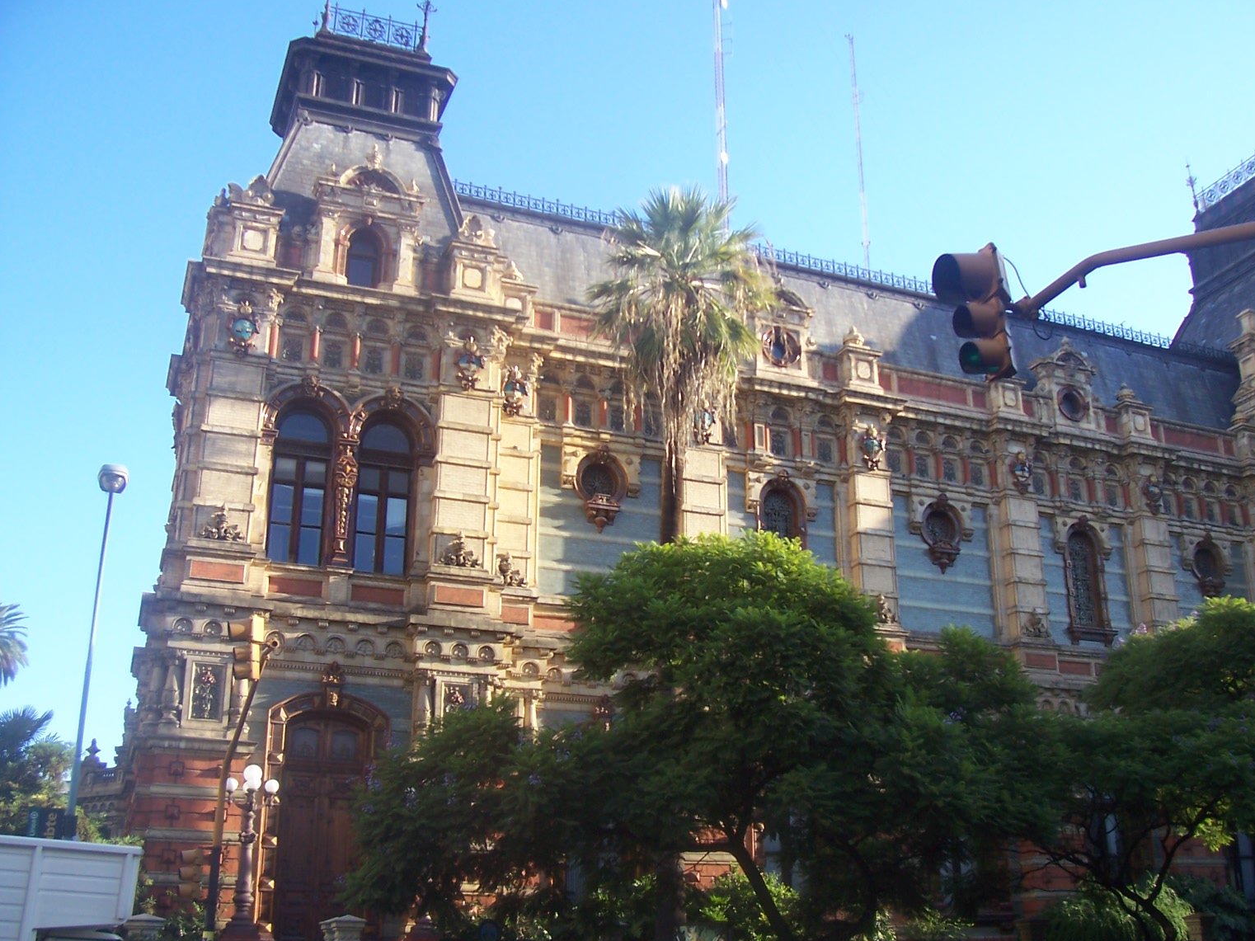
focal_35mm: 37
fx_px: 1341
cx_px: 682
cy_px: 497
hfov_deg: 50.1
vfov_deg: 38.6
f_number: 2.7
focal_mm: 5.6
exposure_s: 1/250
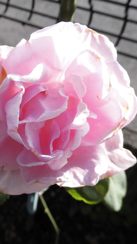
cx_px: 16
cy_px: 120
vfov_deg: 54.0
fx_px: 239
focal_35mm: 37
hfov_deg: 30.7
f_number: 3
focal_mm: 4.5
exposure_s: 1/200
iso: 64
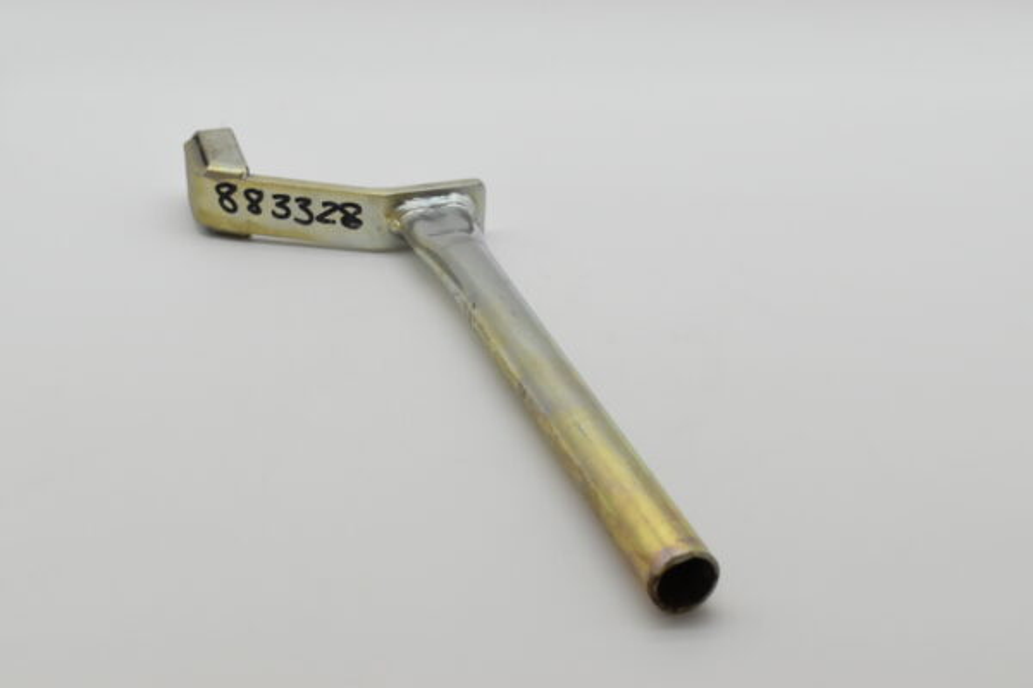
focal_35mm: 57
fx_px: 1635
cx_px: 516
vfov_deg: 23.8
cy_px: 344
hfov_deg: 35.1
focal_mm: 38
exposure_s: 1/2000
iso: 1600
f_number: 8
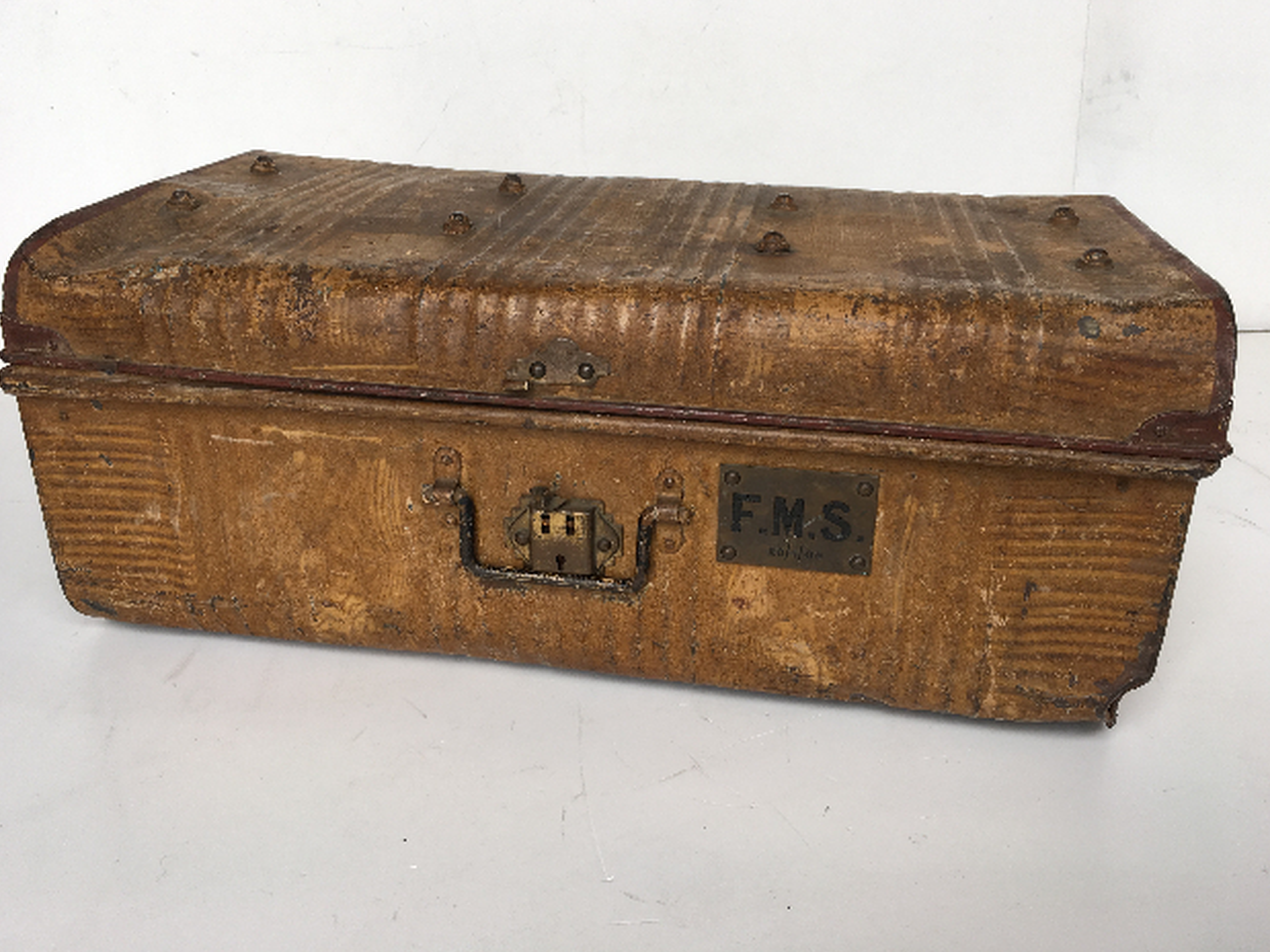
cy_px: 464
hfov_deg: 60.0
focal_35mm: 30
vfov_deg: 46.8
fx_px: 1100
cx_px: 624
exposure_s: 1/100
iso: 25
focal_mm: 4.15
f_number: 2.2
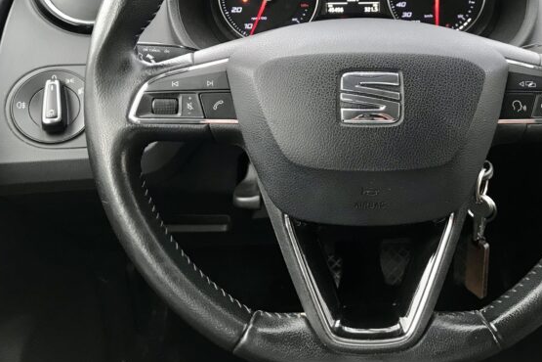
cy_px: 105
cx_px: 367
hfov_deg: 45.6
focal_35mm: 42
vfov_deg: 31.5
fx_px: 632
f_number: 1.8
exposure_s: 1/17
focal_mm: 3.99
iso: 40
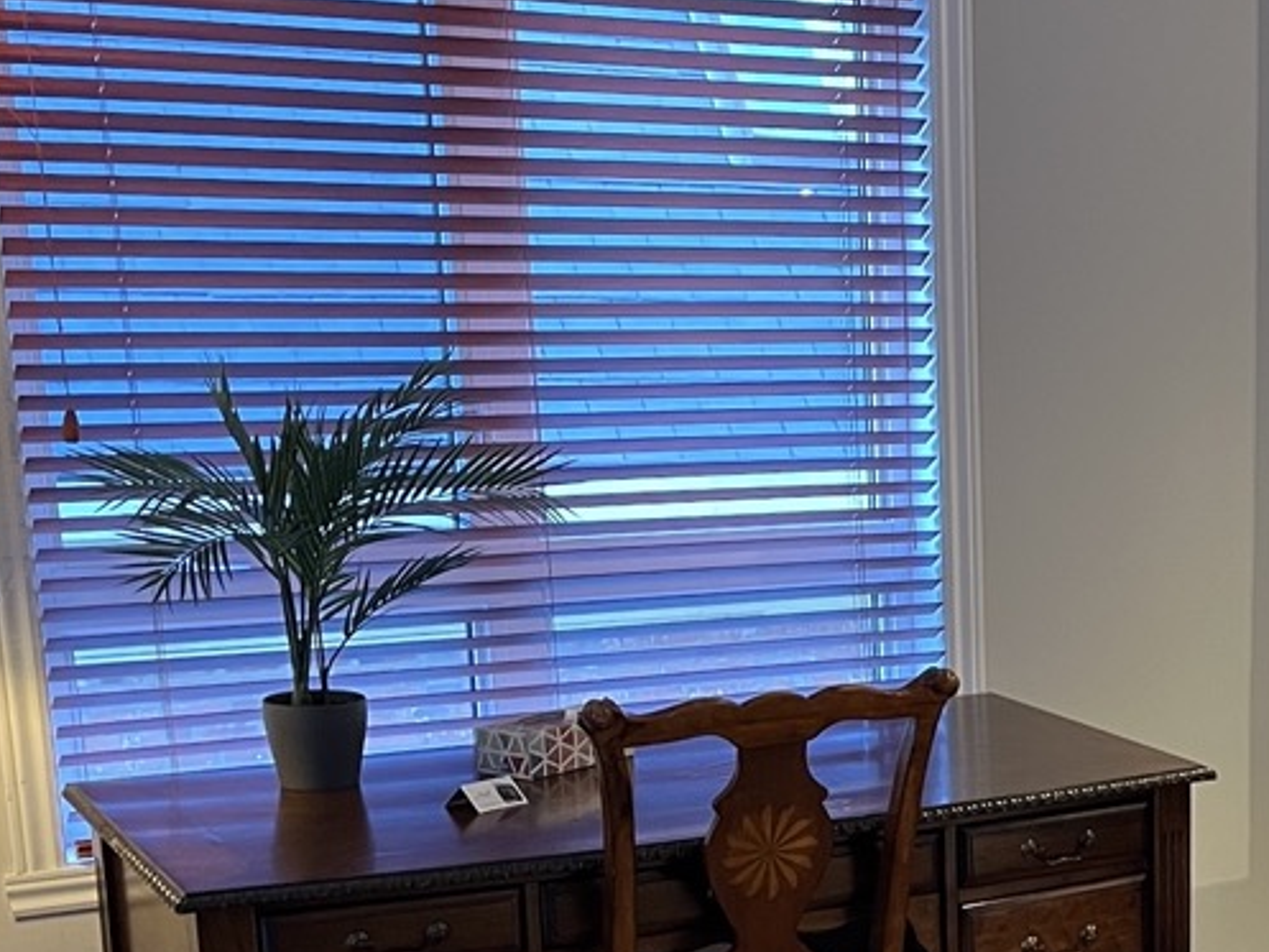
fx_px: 2457
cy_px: 863
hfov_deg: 27.1
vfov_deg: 21.4
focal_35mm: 67
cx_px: 1307
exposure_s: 1/60
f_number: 1.6
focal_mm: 5.1
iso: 400
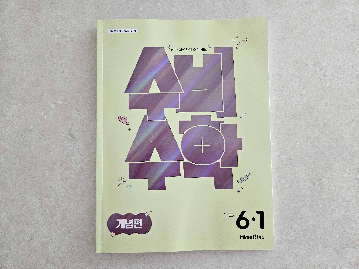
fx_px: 239
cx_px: 180
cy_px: 134
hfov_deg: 73.9
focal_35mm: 23
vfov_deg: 58.9
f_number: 1.8
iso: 640
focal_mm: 5.4
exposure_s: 1/120
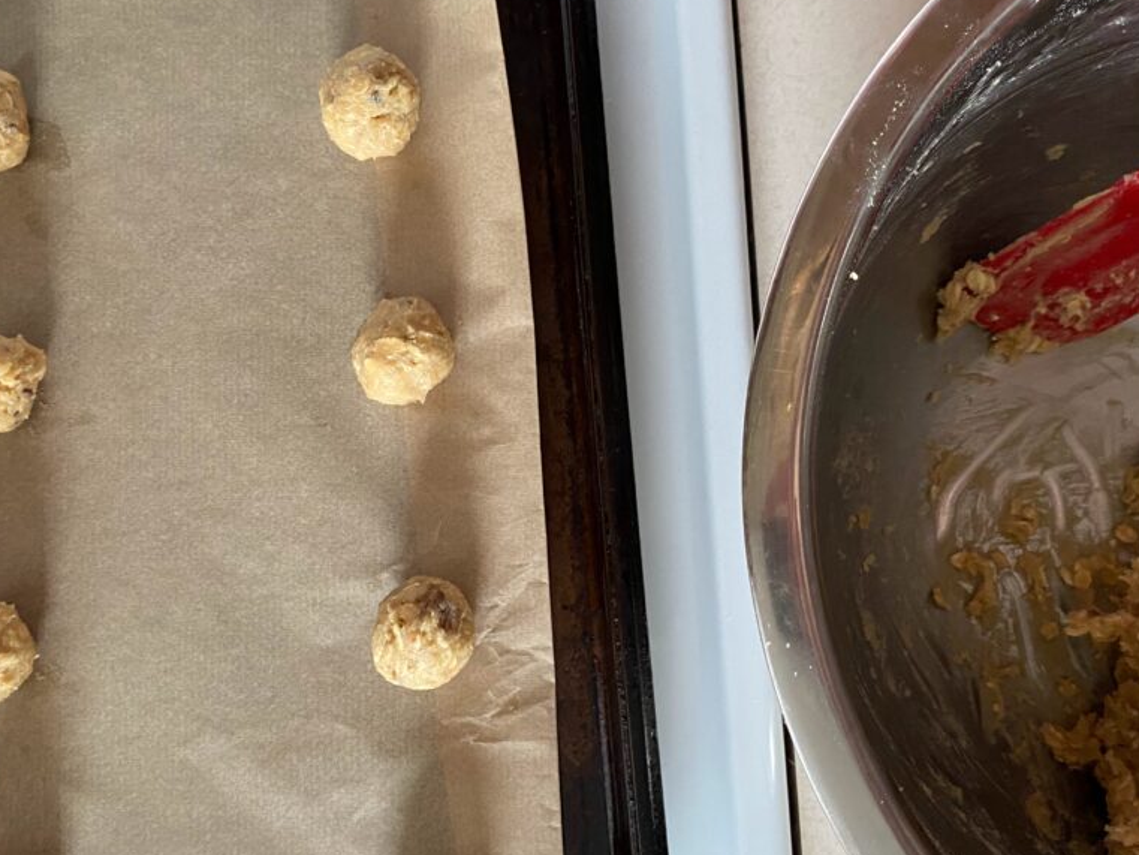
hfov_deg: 52.6
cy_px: 481
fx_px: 1152
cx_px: 582
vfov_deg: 40.6
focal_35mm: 35
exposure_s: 1/60
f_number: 1.8
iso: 400
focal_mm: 4.25
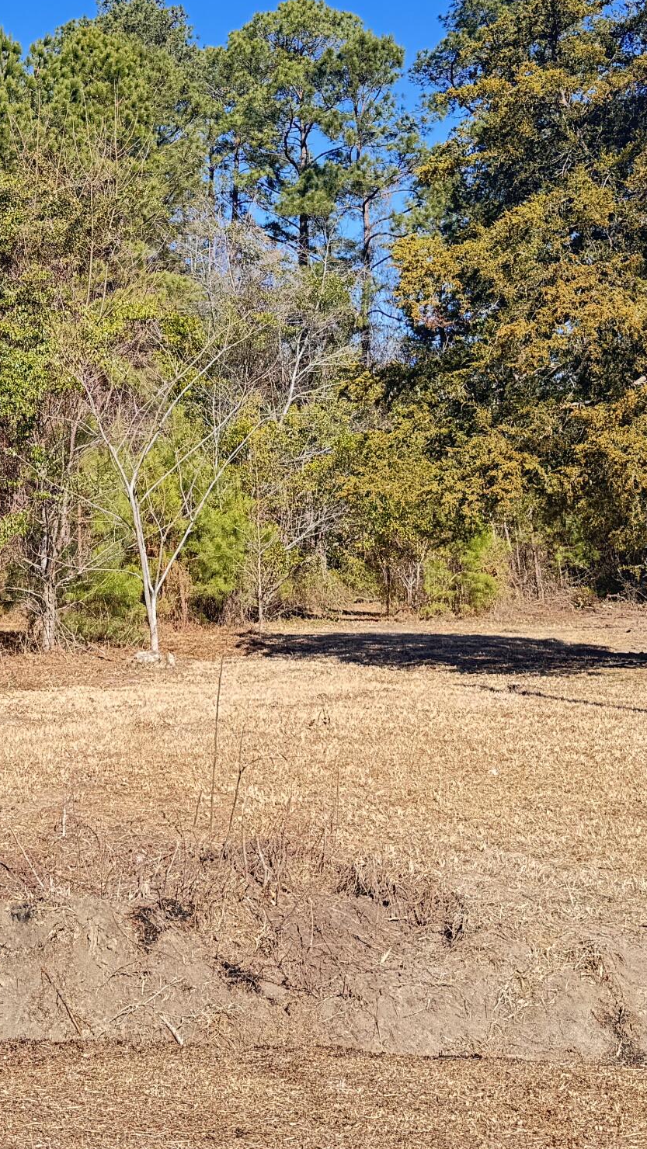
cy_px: 293
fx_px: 1616
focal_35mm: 53
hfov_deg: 21.7
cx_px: -24
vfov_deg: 38.2
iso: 80
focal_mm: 6.76
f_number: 1.78
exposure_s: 1/1010
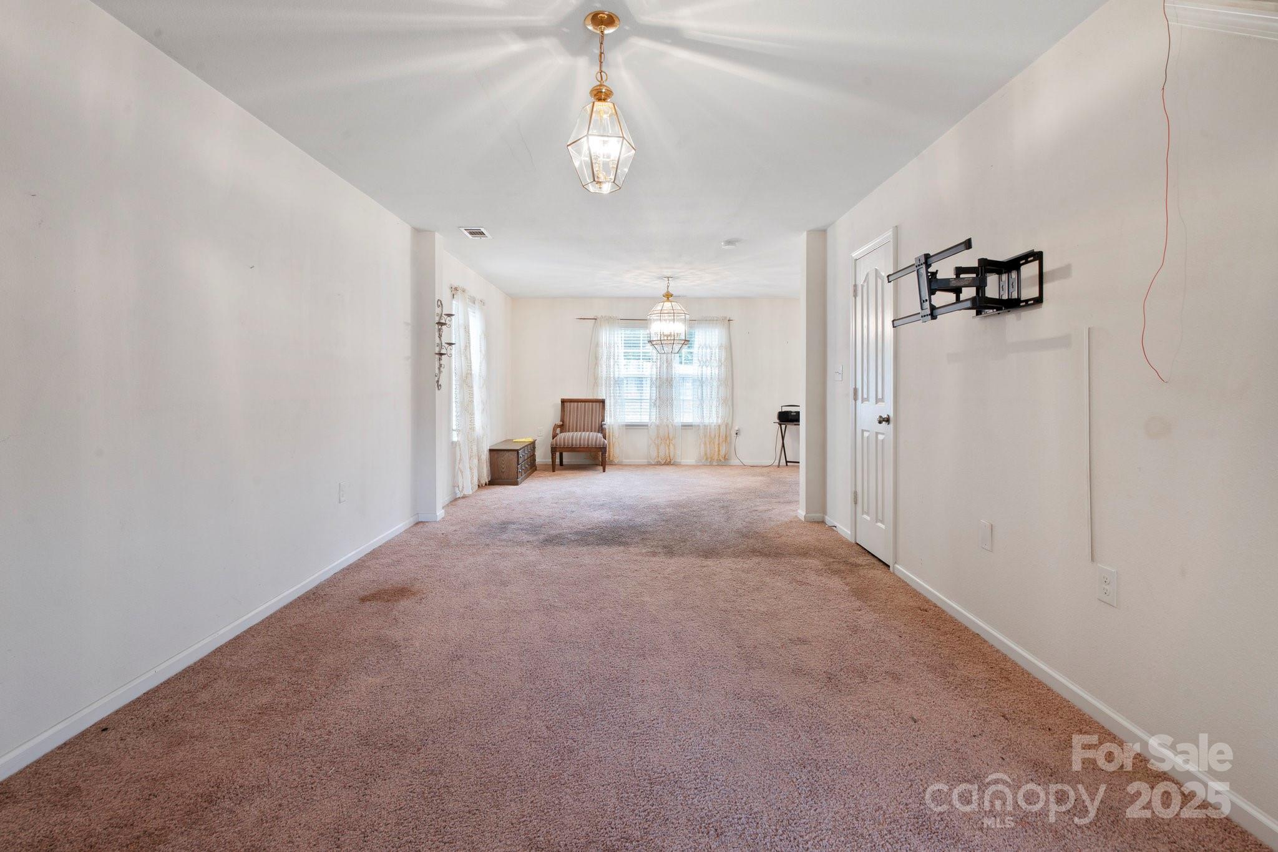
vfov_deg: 73.7
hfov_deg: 96.7
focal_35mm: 16
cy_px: 426
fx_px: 568
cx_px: 639
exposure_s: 1
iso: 100
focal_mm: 16
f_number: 11
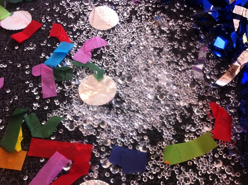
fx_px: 250
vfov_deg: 40.6
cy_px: 92
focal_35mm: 35
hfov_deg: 52.7
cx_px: 124
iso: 80
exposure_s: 1/30
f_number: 2.8
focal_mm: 3.85
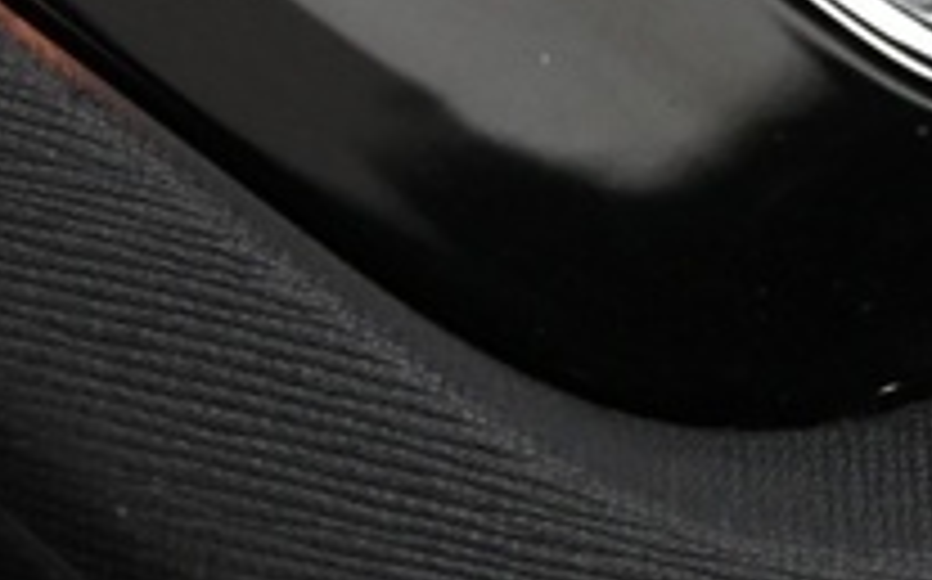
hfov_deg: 5.9
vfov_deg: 3.7
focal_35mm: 352
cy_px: 166
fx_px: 8934
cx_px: 1643
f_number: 4
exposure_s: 1/15
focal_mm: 44
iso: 2000
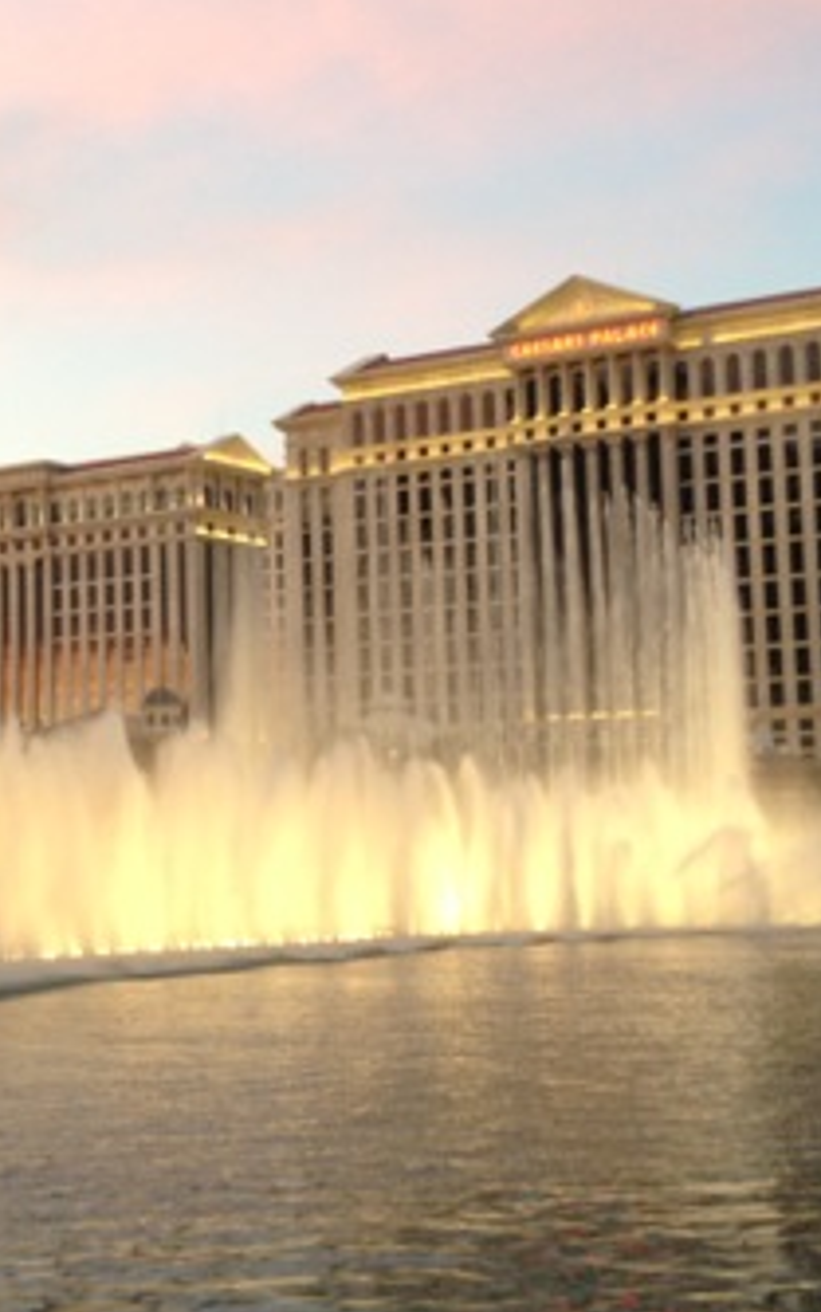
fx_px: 2540
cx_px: 82
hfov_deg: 18.1
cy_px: 554
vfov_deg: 28.9
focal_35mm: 71
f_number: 2.4
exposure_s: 1/24
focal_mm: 4.28
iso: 64
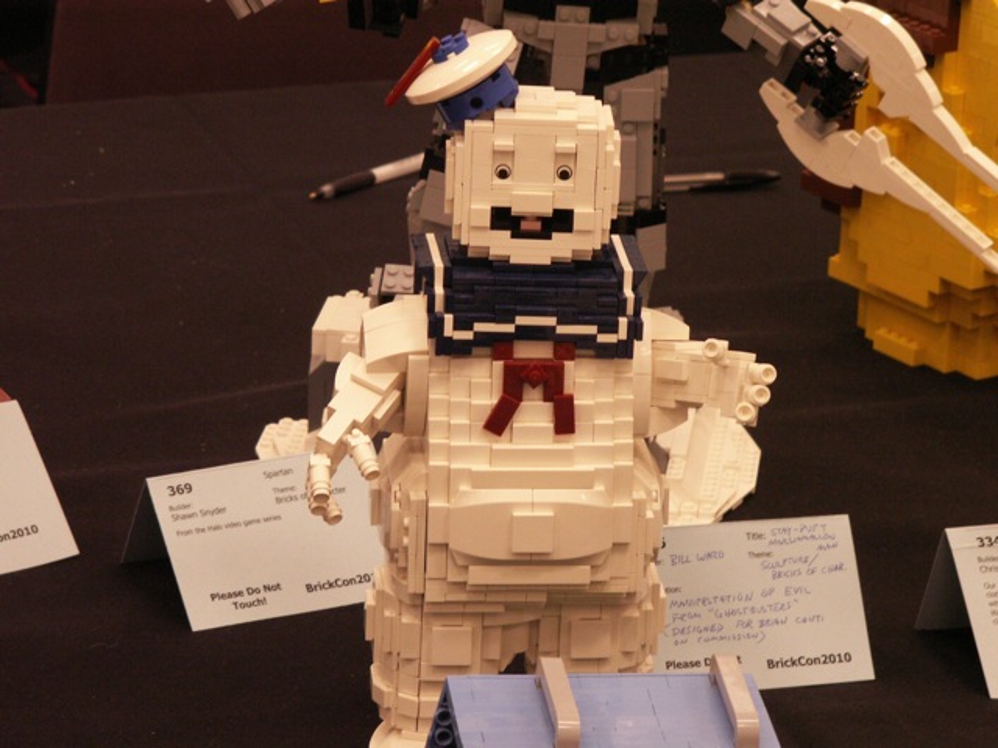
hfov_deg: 13.5
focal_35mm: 146
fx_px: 4209
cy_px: 374
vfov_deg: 10.2
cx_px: 499
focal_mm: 23.88
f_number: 4
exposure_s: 1/25
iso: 160
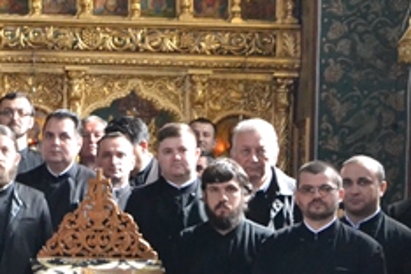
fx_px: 1461
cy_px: 207
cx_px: -141
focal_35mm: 128
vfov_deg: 10.7
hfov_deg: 15.2
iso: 3200
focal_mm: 26
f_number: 4
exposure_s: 1/60
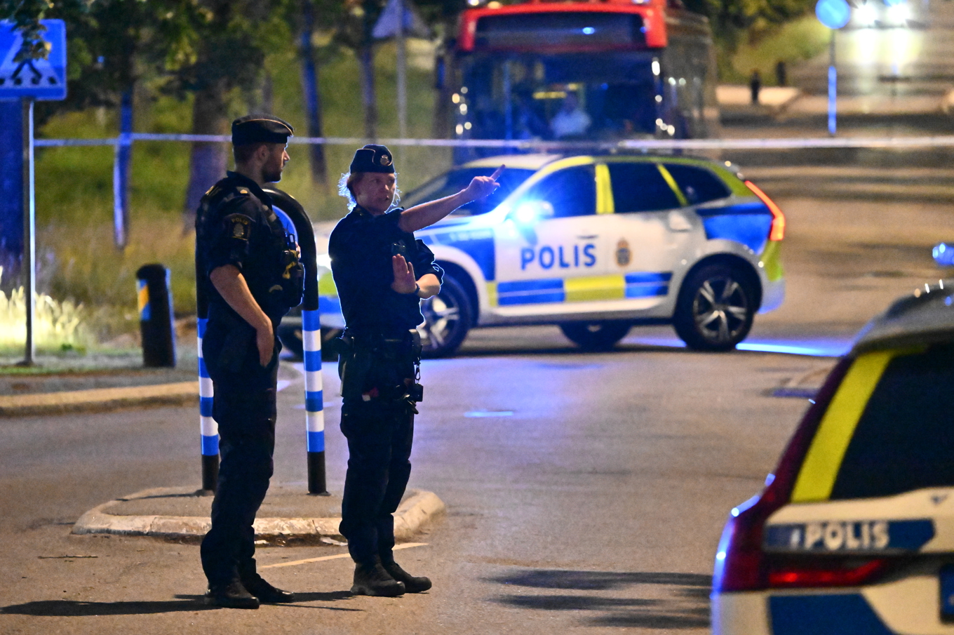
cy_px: 318
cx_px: 477
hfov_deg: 8.2
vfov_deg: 5.5
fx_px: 6621
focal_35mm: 250
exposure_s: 1/60
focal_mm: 250
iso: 25600
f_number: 5
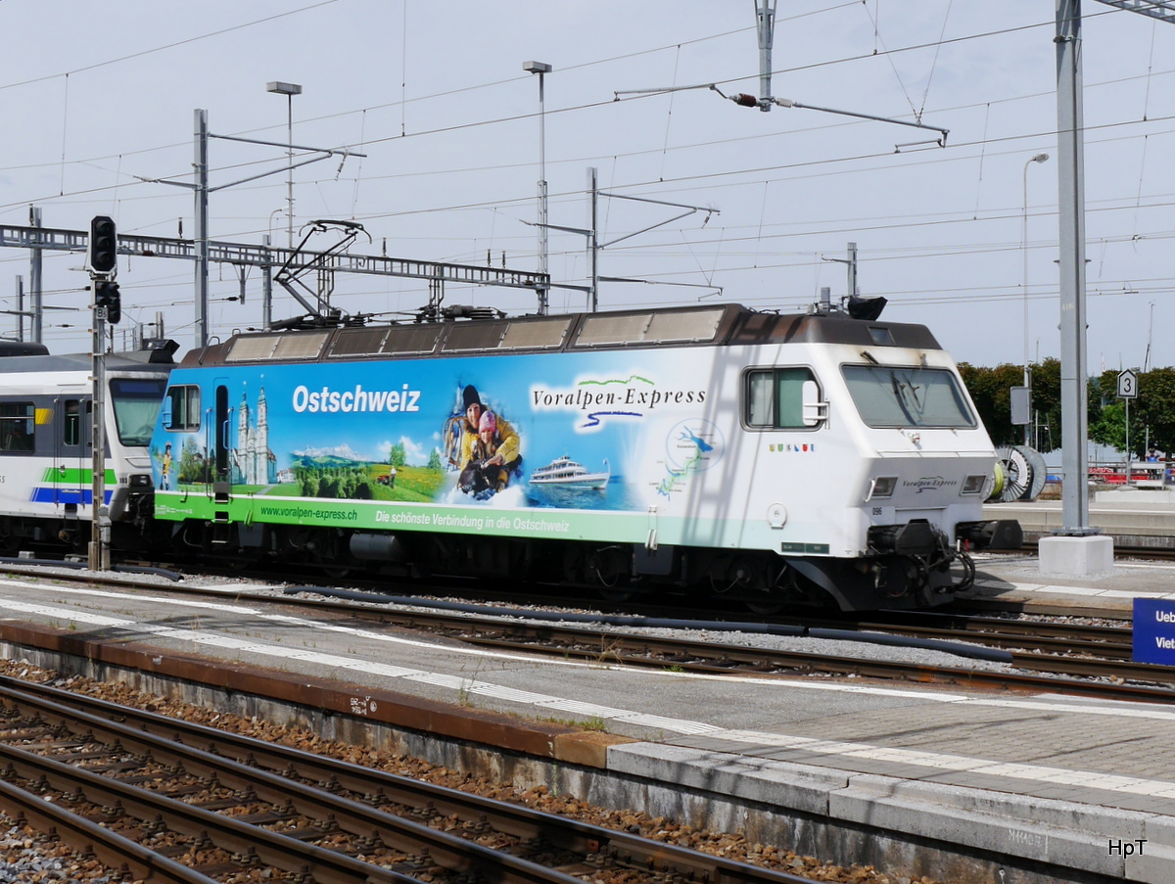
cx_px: 588
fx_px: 1088
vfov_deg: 44.2
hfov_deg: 56.8
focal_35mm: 32
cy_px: 442
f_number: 9
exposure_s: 1/500
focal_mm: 16
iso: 160
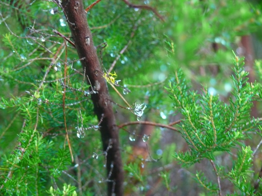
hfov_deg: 16.6
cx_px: 131
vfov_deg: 12.4
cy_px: 98
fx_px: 900
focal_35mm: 119
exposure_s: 1/8
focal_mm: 25.1
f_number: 3.6
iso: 400
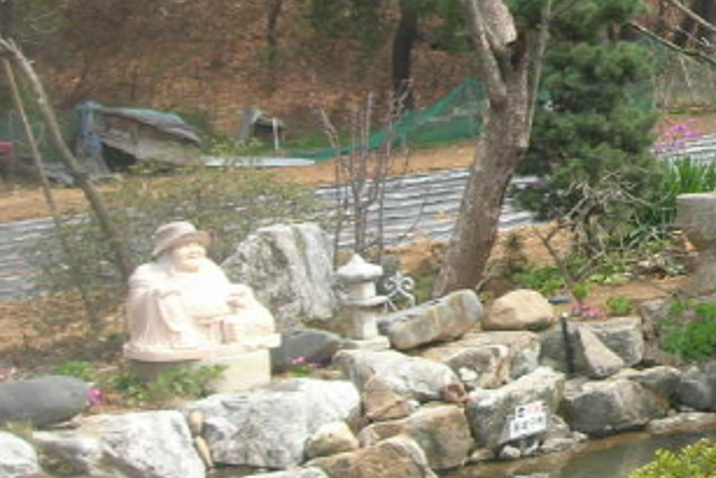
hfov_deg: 18.6
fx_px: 2049
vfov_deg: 13.3
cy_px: 149
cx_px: 898
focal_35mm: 103
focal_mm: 7.8
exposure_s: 1/198
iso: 64
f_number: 4.8
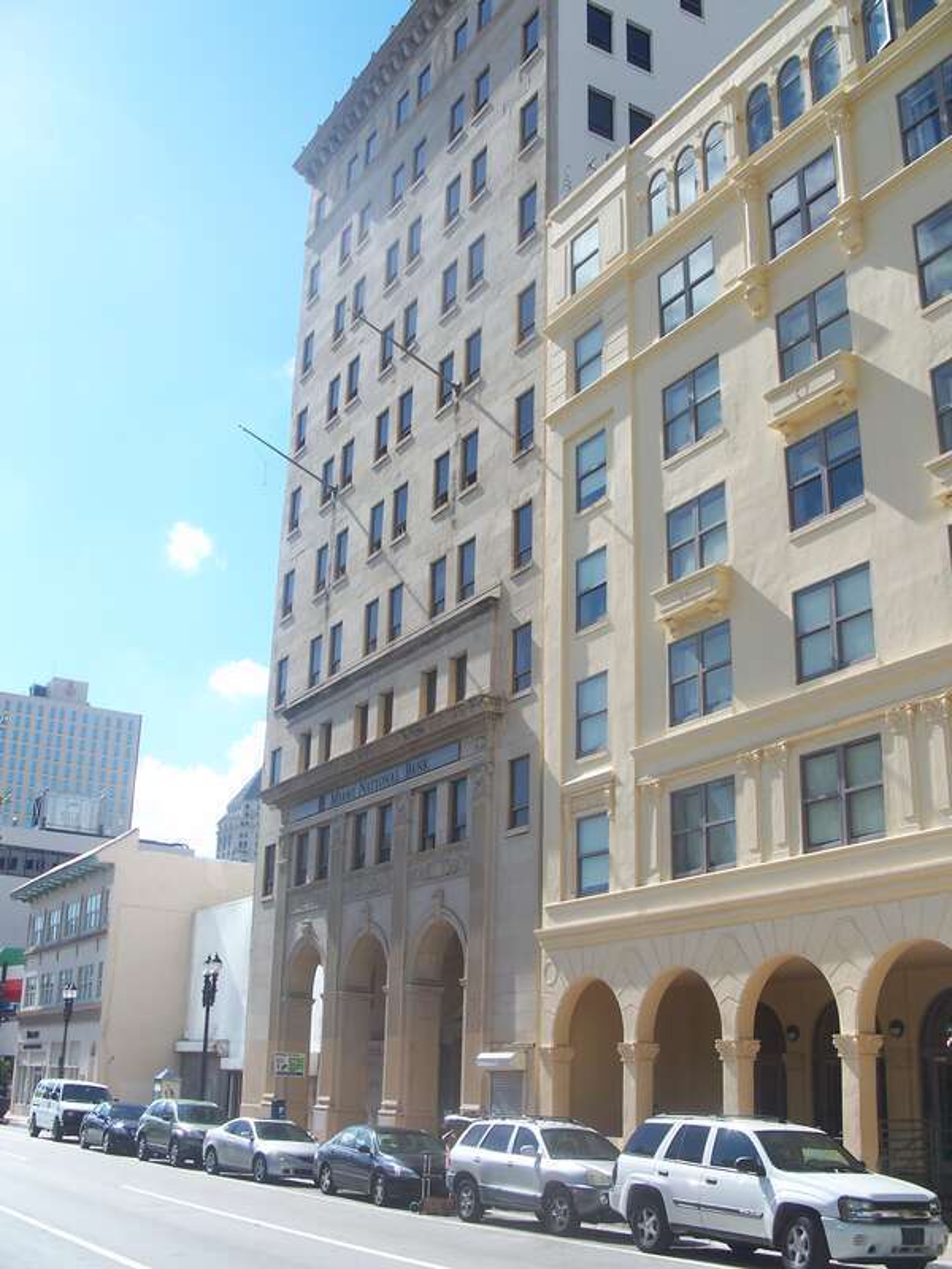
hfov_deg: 38.7
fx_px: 1357
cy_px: 634
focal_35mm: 37
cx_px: 476
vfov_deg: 50.1
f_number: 4
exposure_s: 1/400
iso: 64
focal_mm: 7.8
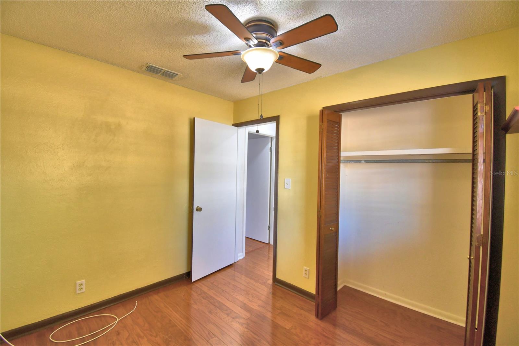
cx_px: 260
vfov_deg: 77.3
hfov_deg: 100.4
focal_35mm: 15
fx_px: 216
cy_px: 173
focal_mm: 10
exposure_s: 1/40
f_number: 4.5
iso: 400
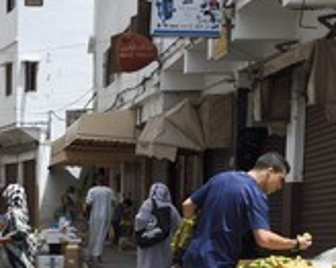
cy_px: 229
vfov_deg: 18.0
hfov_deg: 21.3
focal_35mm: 84
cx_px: -57
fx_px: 835
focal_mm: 35
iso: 200
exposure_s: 1/320
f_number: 10
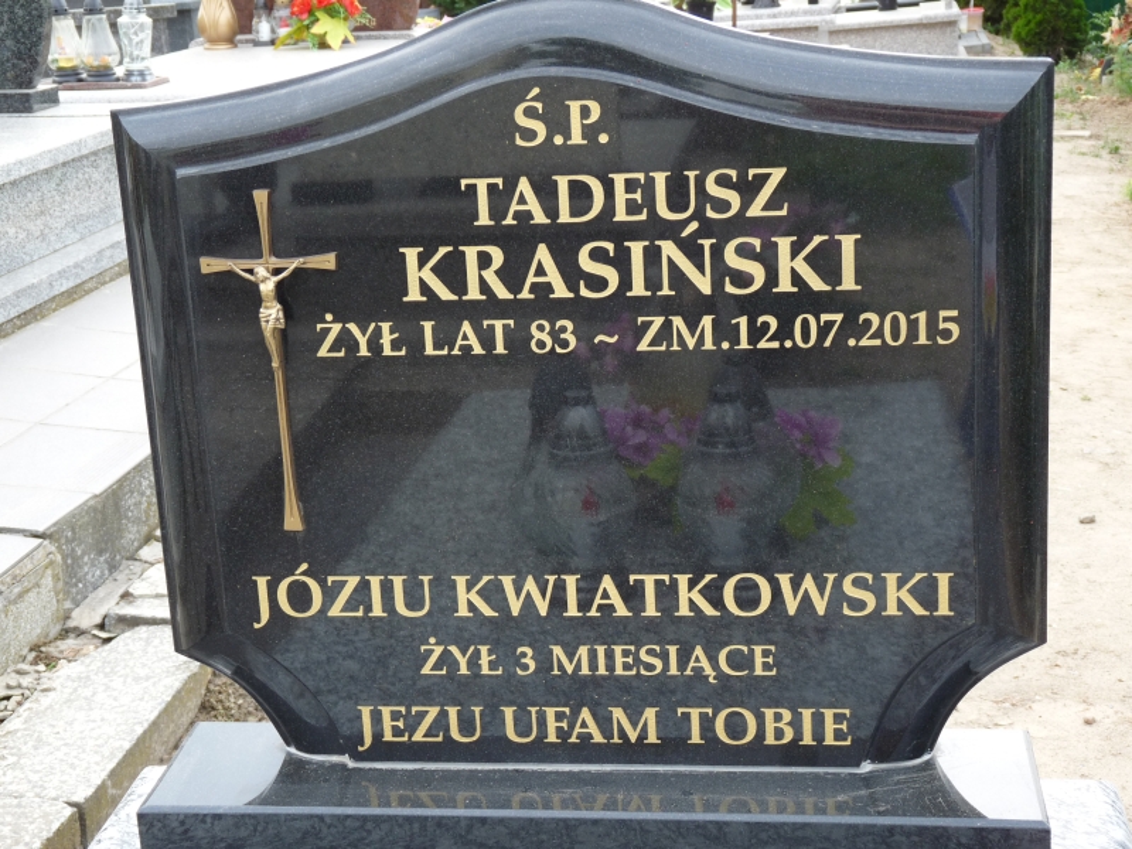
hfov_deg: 32.7
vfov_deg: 24.8
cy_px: 424
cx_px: 566
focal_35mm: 59
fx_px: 1929
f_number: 3.2
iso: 100
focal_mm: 10.4
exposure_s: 1/125
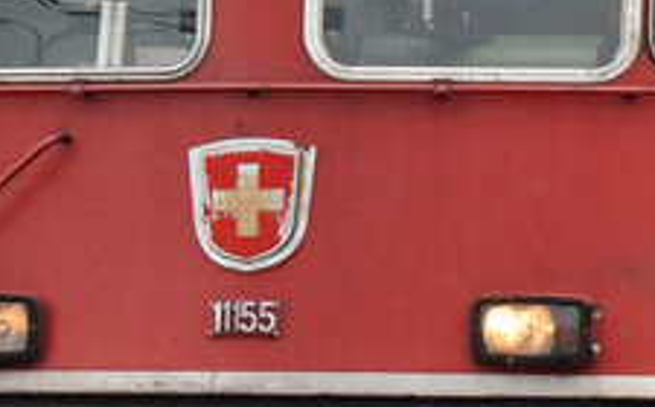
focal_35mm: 571
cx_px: 480
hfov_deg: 3.7
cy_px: -156
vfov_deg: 2.3
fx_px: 10180
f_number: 5.6
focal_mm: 70
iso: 400
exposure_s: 1/1000
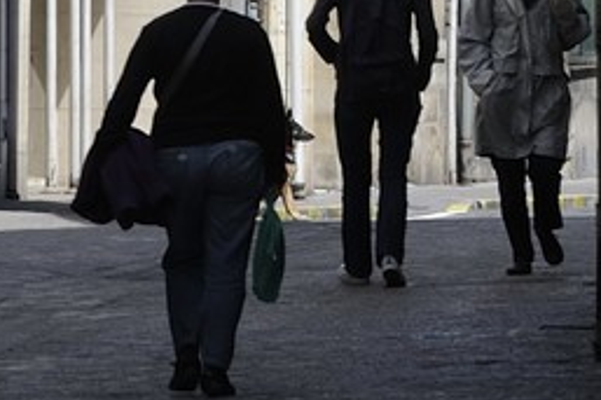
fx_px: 10911
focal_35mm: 654
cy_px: -482
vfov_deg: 2.1
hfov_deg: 3.1
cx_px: -949
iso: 200
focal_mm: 105
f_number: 7.1
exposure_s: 1/320
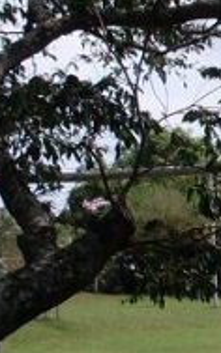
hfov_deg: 7.3
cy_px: 254
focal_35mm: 164
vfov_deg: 12.7
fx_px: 1582
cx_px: 616
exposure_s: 1/250
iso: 80
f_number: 8.4
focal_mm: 6.3
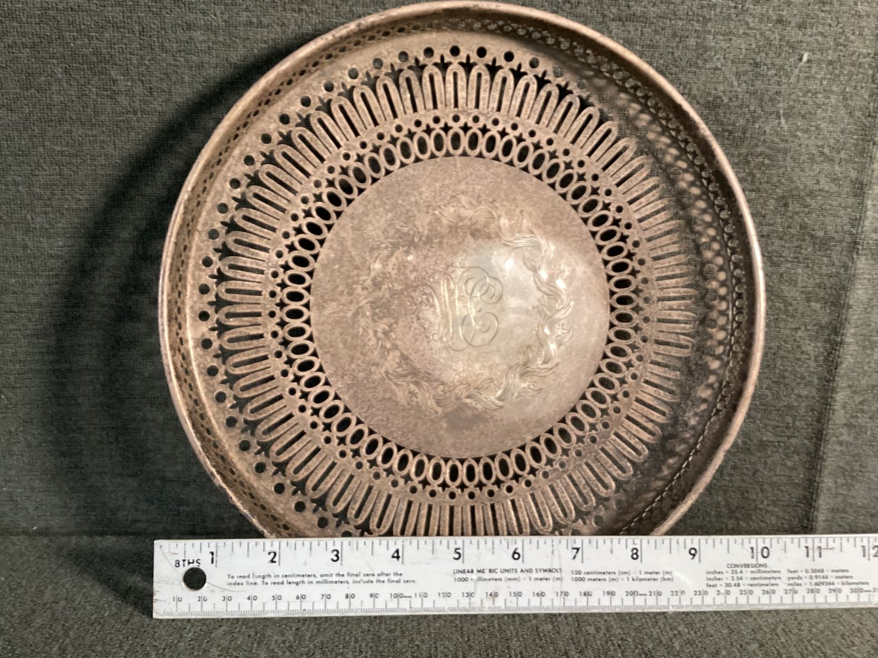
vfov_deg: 44.1
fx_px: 812
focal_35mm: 32
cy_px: 319
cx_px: 446
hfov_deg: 56.8
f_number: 2.4
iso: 250
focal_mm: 3.3
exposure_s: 1/60
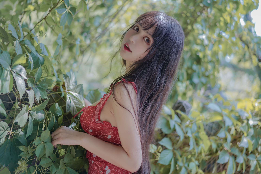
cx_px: 130
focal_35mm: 55
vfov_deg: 24.6
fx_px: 399
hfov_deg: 36.2
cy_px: 87
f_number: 1.8
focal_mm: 55
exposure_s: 1/500
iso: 100
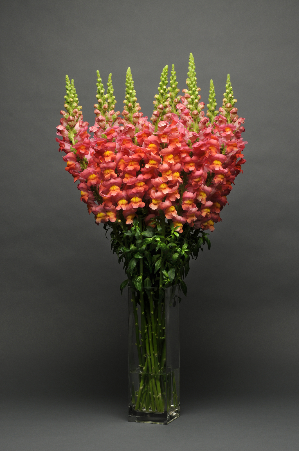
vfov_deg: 19.5
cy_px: 226
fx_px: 1311
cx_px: 150
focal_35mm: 105
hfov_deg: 13.0
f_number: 11
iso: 200
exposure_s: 1/60
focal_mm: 70
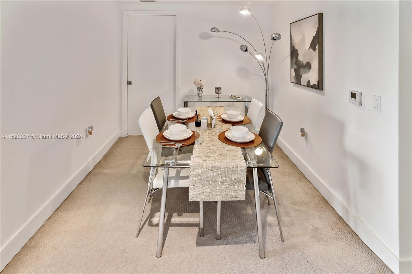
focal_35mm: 17
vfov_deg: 70.3
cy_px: 137
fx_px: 194
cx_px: 206
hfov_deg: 93.3
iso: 500
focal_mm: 17
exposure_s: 1/4
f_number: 13
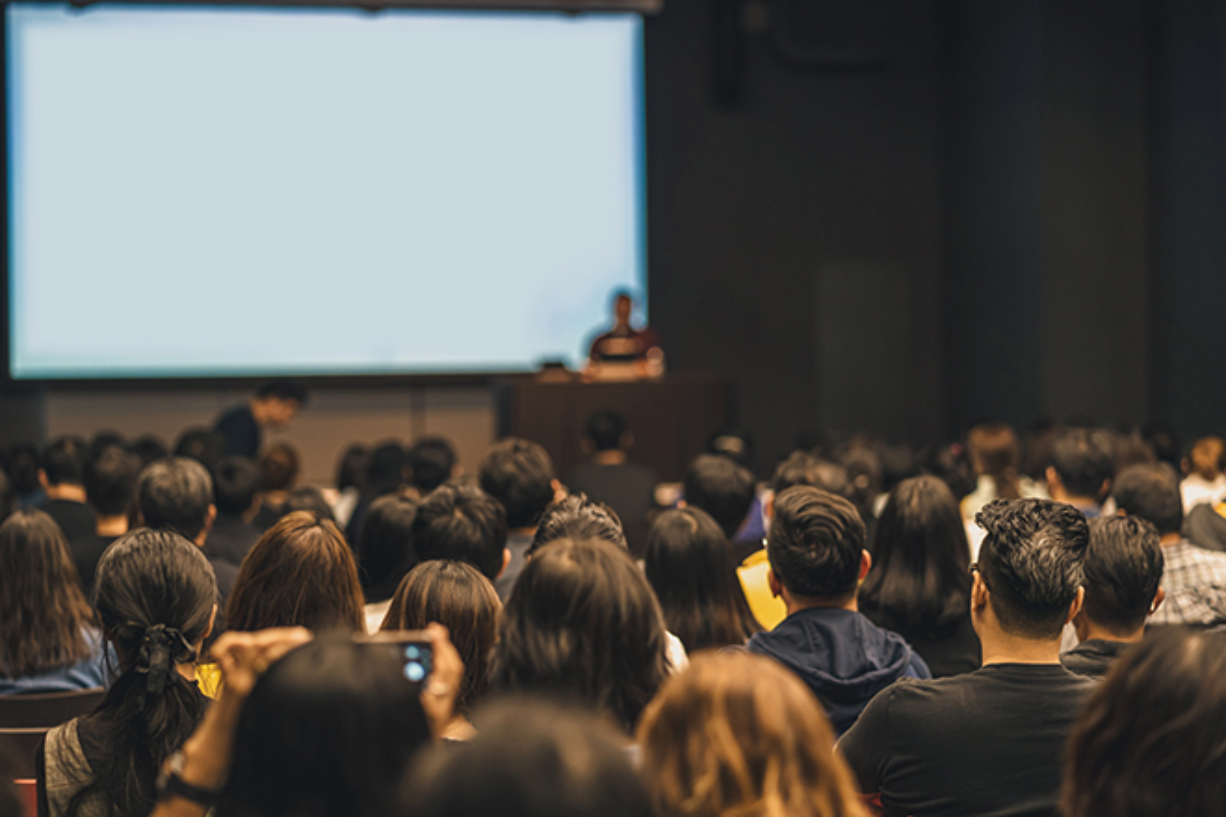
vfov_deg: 16.1
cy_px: 408
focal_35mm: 85
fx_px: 2894
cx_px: 613
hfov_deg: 23.9
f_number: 2.2
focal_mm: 85
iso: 640
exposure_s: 1/125
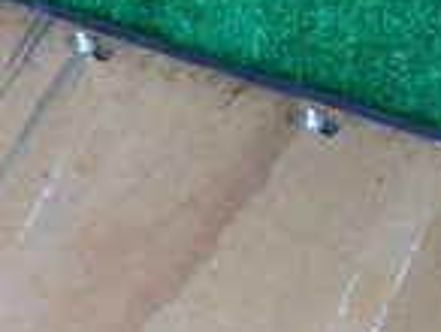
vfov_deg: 11.8
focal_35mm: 123
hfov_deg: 15.6
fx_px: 1570
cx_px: 471
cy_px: 398
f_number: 2.3
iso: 640
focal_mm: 5.4
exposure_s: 1/30
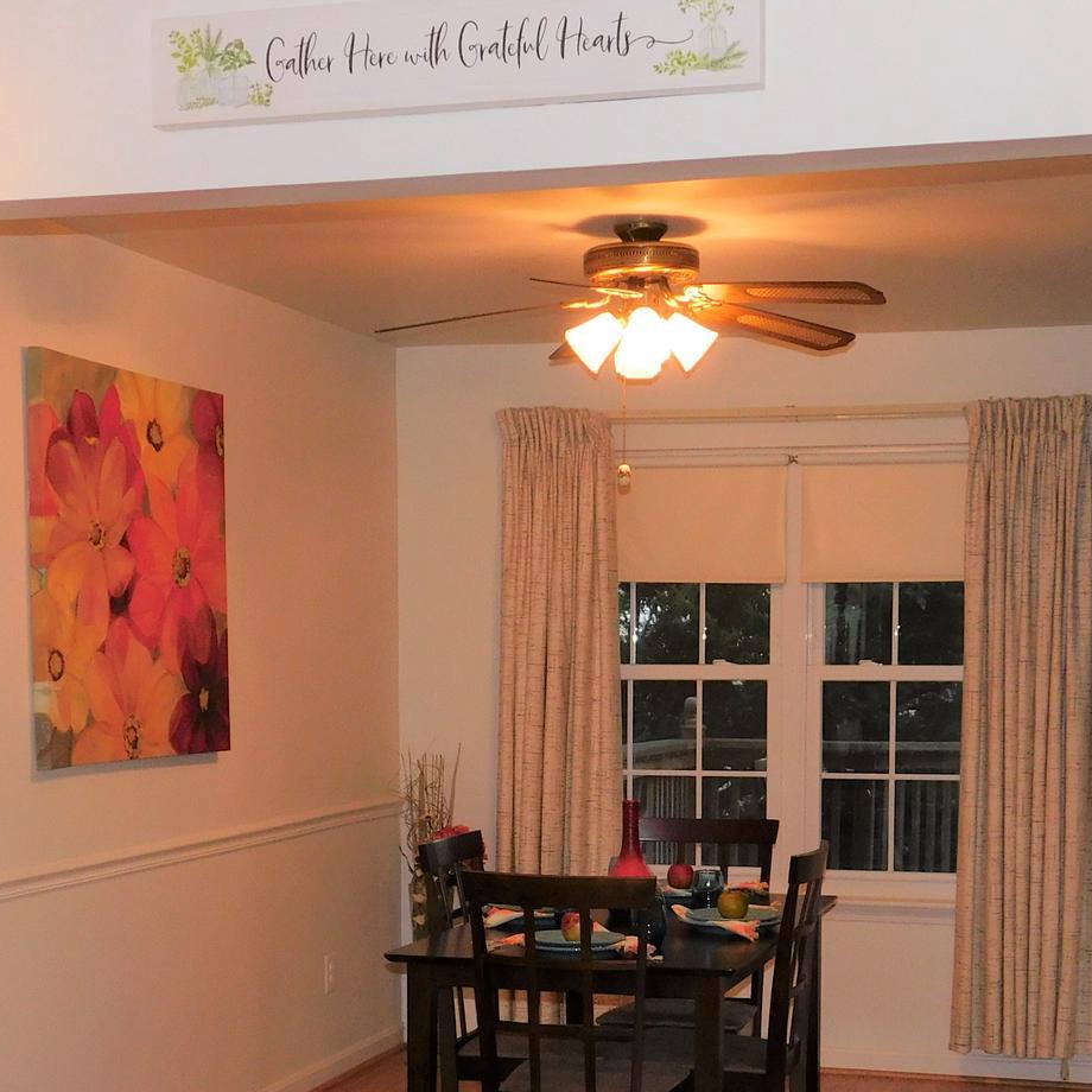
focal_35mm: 59
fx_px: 2106
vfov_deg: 28.6
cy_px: 826
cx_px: 589
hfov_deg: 29.1
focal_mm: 5.3
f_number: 3.2
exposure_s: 1/30
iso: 200
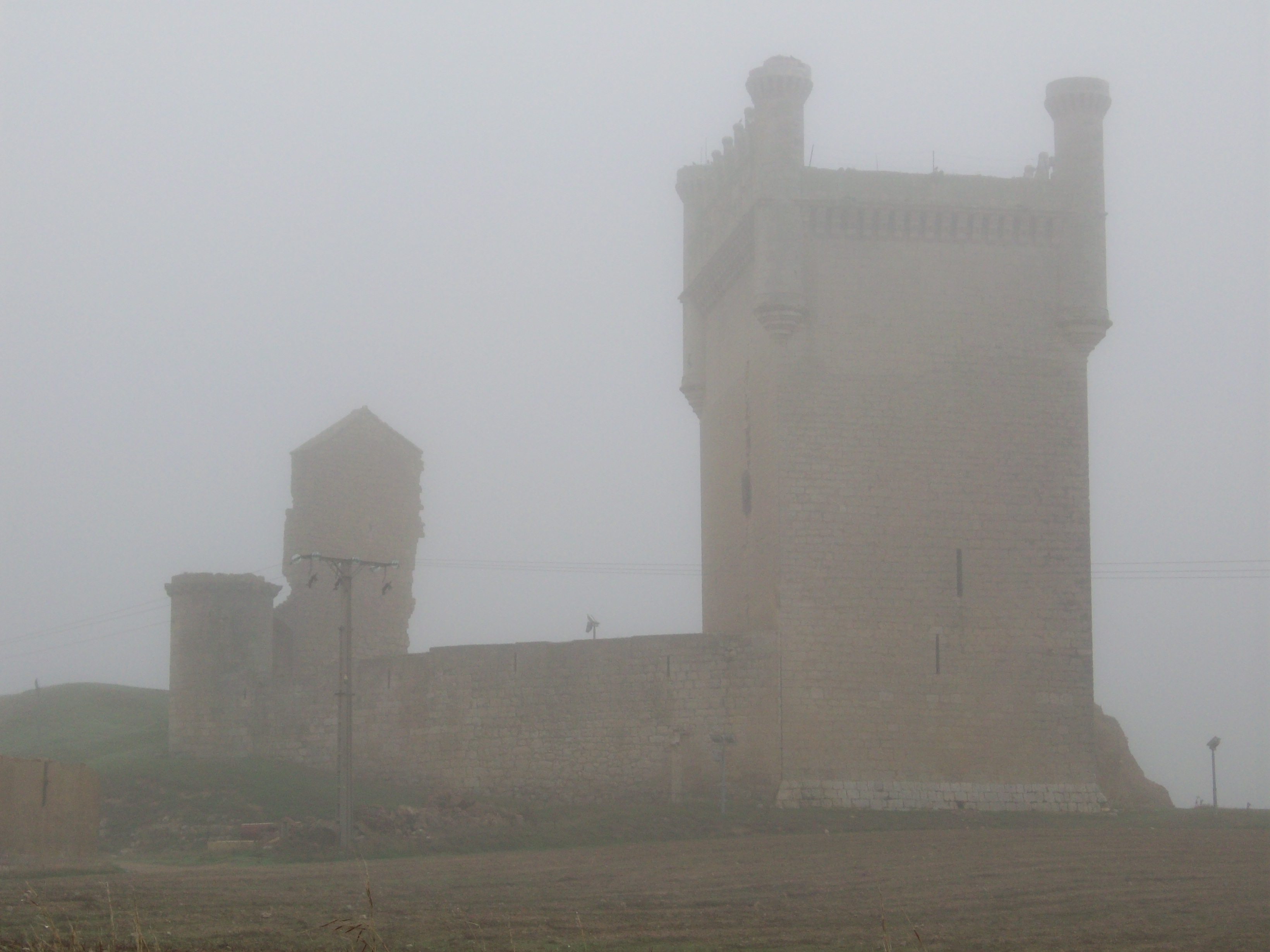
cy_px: 476
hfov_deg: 23.8
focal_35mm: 82
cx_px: 635
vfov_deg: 18.0
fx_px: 3008
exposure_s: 1/534
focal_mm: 13.7
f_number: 4.6
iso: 64
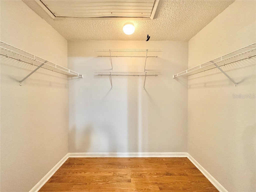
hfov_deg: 102.1
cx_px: 128
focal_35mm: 14
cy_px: 96
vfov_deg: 85.7
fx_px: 104
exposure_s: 1/60
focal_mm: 2.22
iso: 640
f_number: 2.2
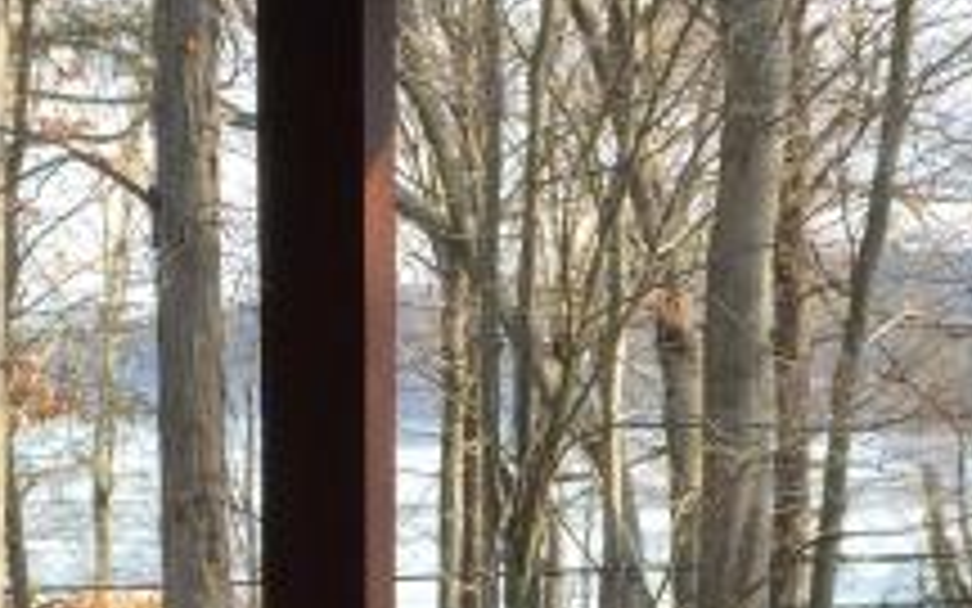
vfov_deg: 11.3
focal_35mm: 114
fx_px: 3020
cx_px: 688
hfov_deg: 18.2
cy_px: 685
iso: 32
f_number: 2.2
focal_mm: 4.15
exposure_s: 1/121
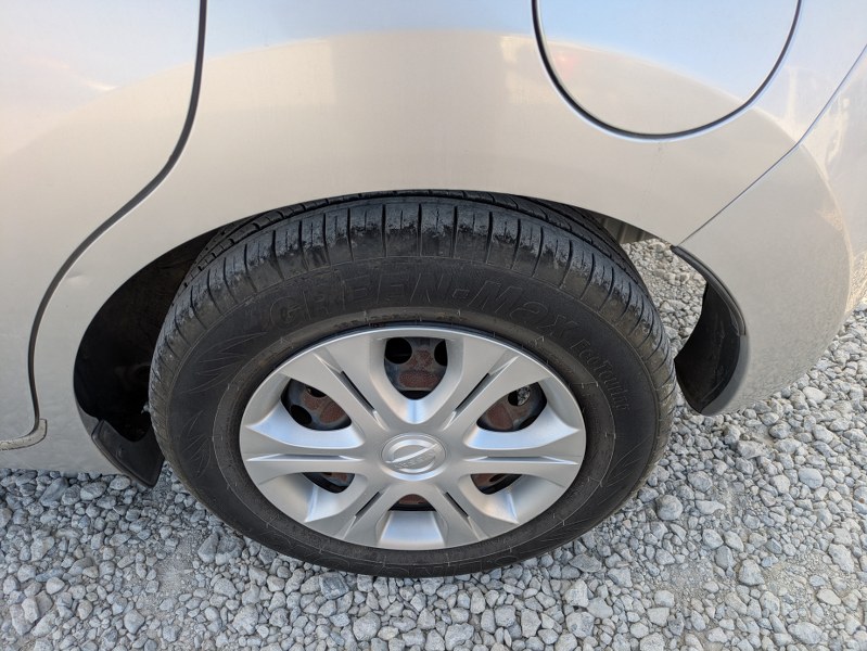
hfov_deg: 69.4
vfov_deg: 54.9
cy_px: 326
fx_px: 626
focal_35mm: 25
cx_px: 434
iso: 52
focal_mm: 5.43
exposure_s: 1/259
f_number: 1.89
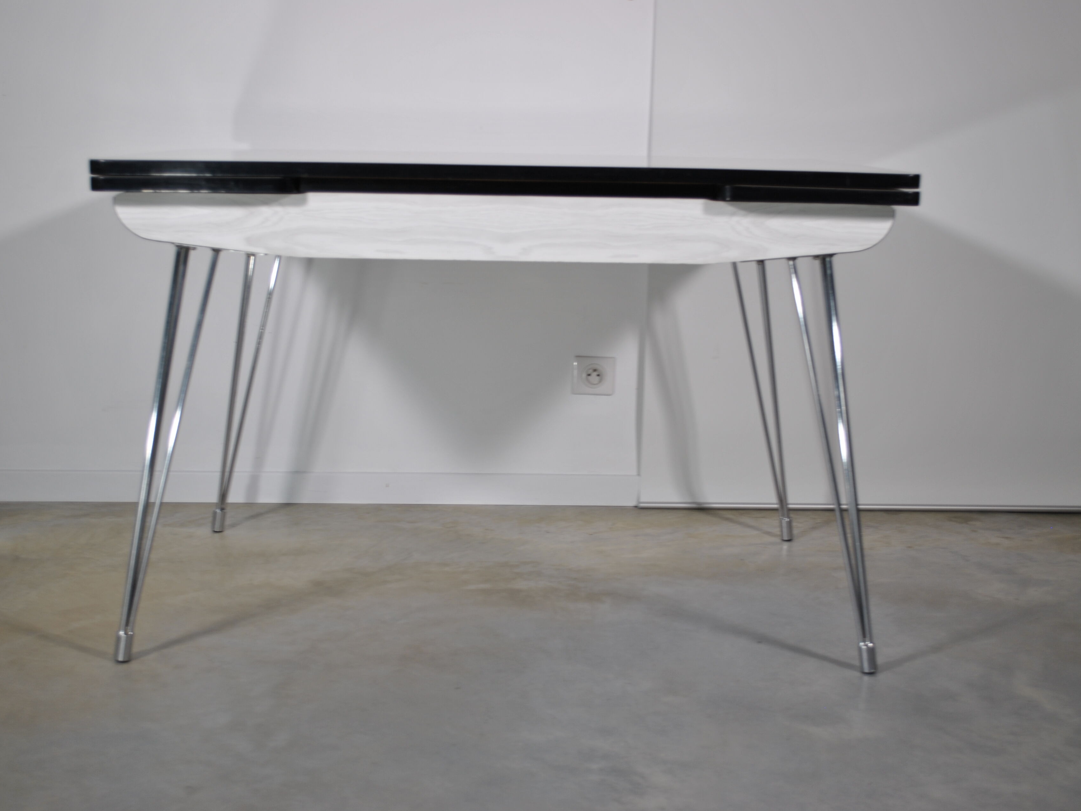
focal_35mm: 48
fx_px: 1485
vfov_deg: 30.5
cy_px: 406
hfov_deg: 40.0
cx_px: 535
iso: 100
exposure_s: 1/20
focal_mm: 29
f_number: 4.5
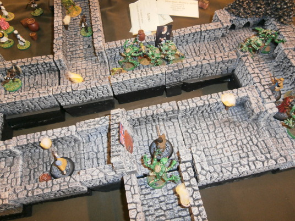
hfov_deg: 67.3
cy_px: 110
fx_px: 222
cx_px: 148
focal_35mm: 26
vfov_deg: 53.1
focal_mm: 4.7
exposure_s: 1/30
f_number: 2.8
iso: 200
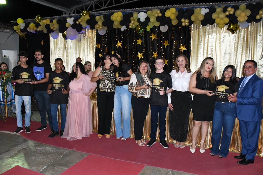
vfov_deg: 47.9
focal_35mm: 27
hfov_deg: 67.4
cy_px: 88
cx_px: 132
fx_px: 197
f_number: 6.3
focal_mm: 18
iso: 5000
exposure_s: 1/160
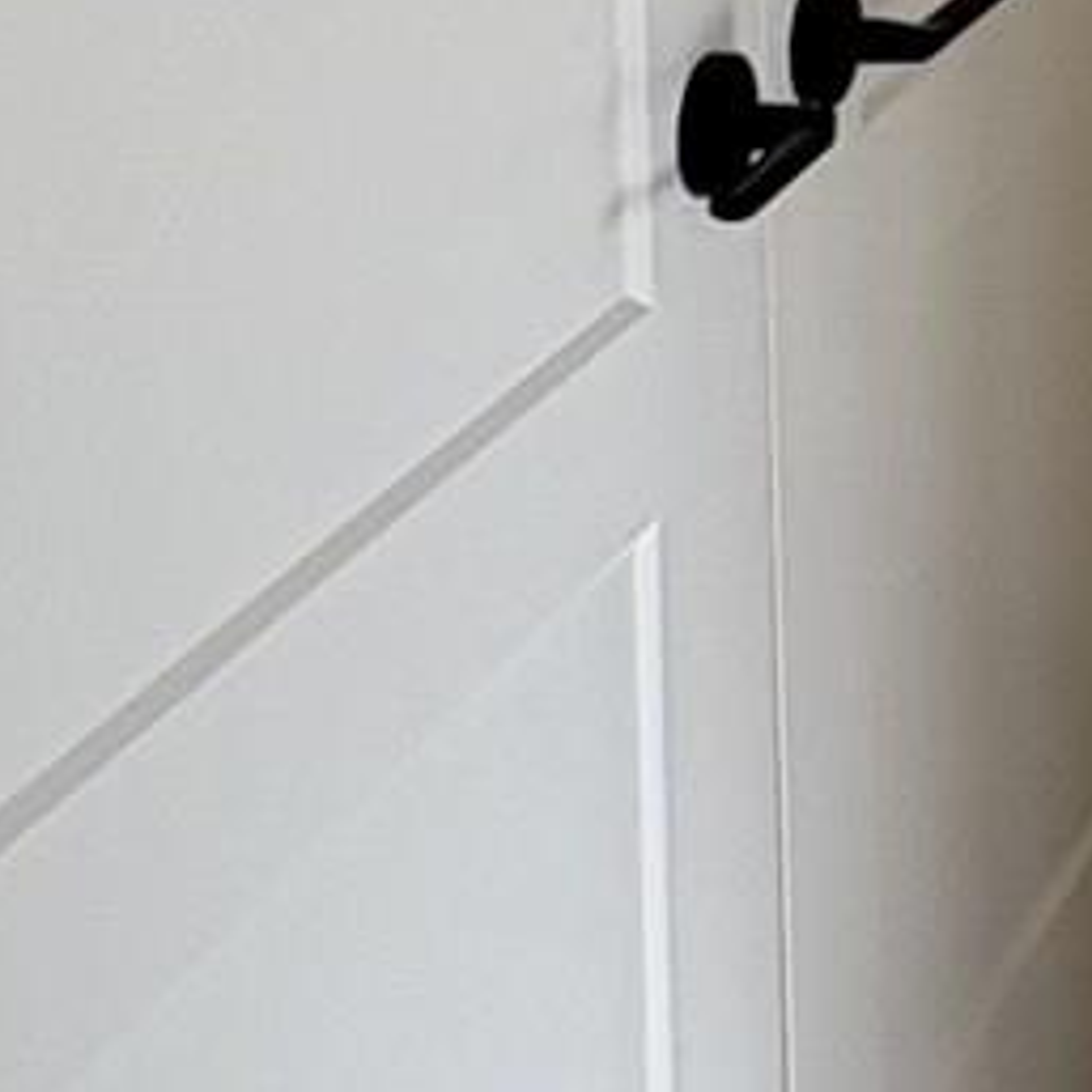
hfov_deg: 13.9
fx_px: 3962
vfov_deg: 14.2
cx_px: 1989
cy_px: -735
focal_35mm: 111
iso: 40
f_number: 2.2
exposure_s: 1/190
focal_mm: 2.22
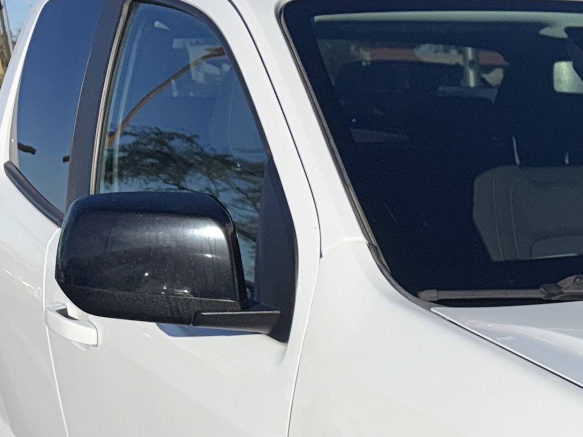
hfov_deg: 22.1
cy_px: 574
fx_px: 1313
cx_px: 783
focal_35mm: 78
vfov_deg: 17.6
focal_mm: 6.76
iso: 50
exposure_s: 1/9709
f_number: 1.78
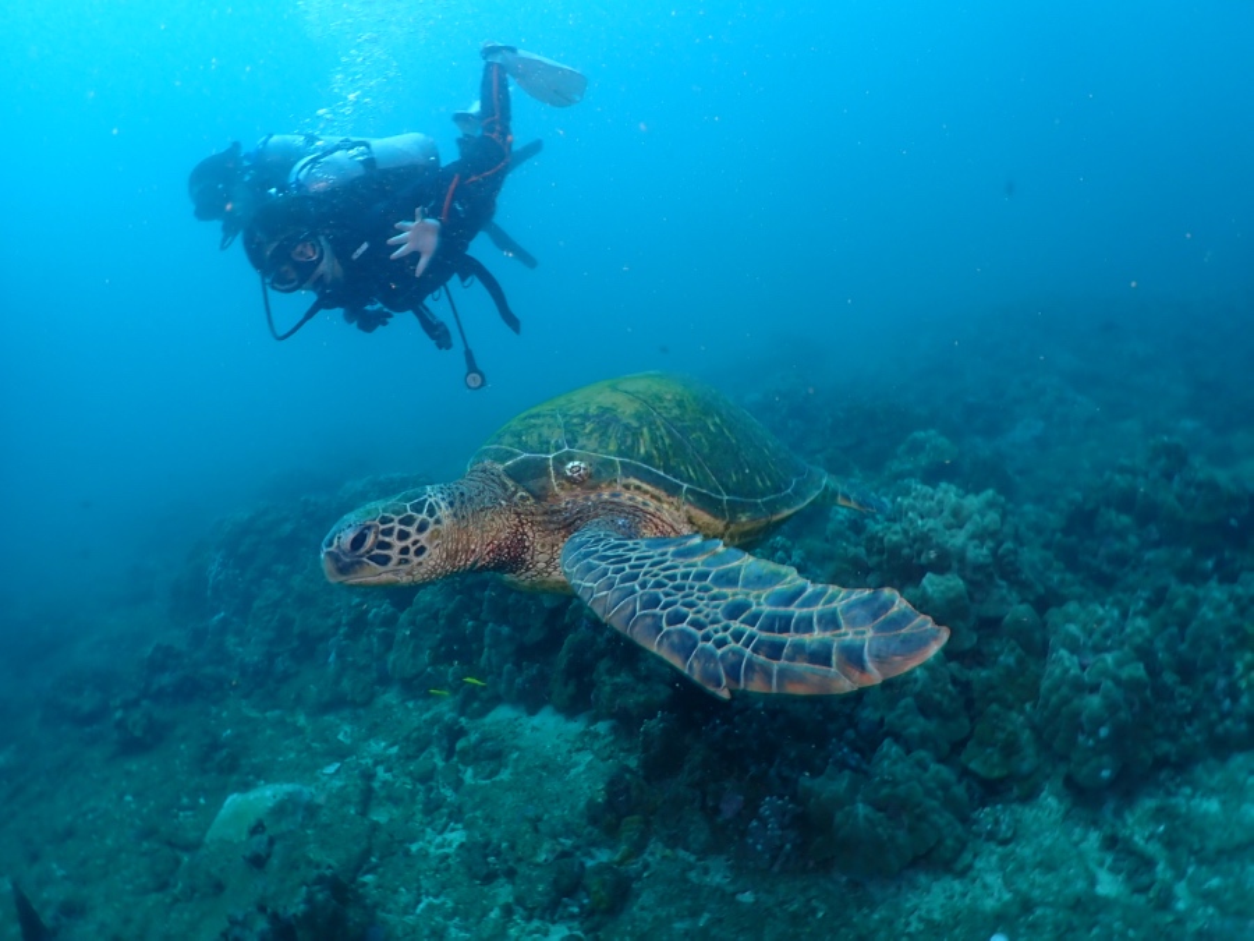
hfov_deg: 69.4
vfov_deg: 54.9
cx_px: 627
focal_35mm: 25
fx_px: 906
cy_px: 470
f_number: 2.8
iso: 100
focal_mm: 4.5
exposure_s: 1/160
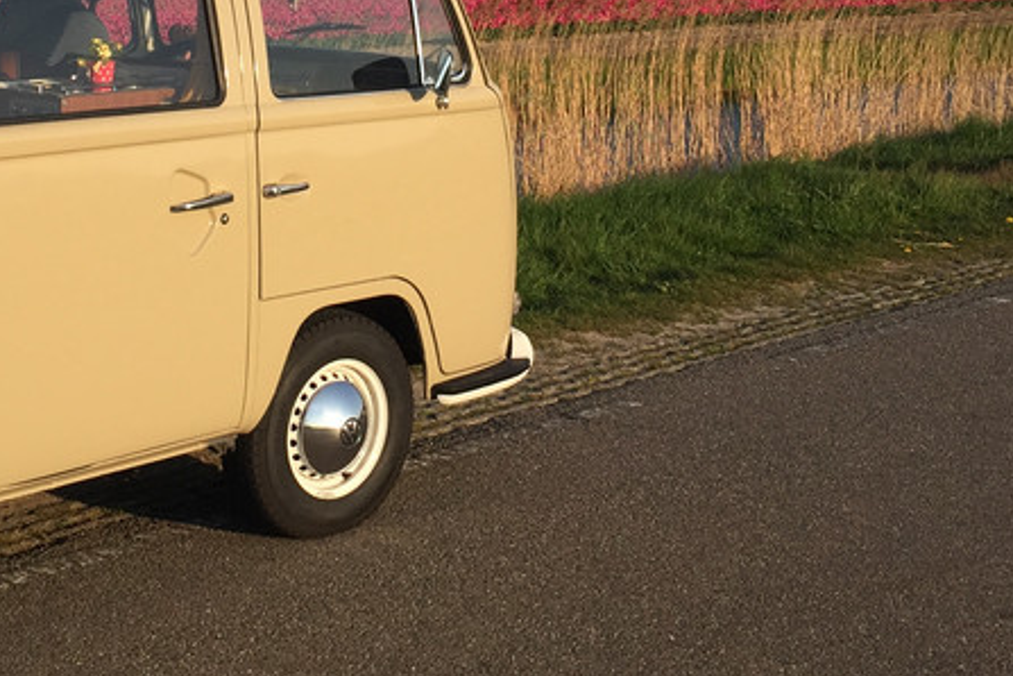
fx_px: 2026
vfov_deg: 18.4
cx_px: 348
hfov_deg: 27.9
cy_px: -20
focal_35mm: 72
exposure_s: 1/1319
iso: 32
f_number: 2.2
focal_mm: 4.15
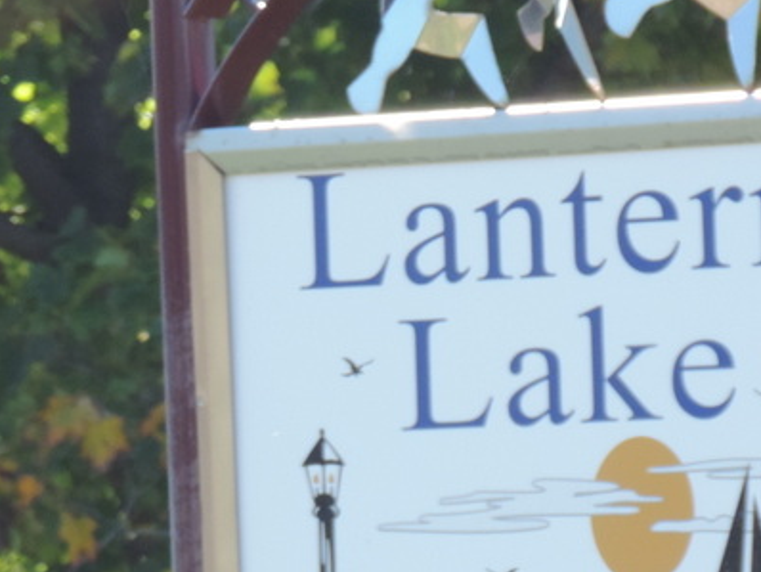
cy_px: 375
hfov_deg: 1.9
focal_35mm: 1028
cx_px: -34
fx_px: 22613
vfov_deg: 1.4
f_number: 4.8
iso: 250
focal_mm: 71.3
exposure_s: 1/250
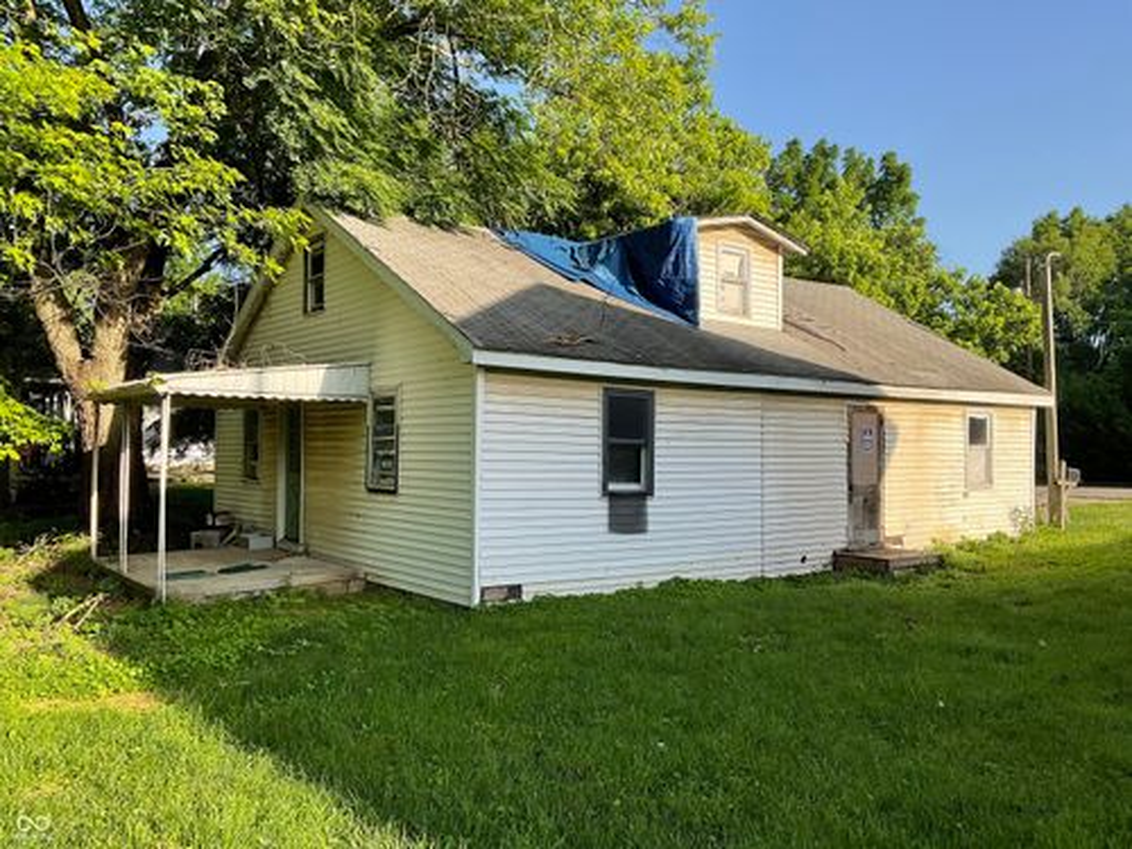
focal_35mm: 29
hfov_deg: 61.7
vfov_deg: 48.2
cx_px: 566
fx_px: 948
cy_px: 424
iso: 16
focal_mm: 3
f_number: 1.8
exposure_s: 1/642
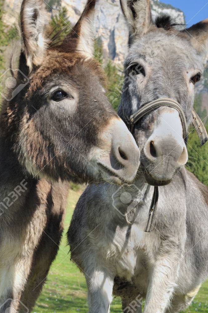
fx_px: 713
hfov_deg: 16.6
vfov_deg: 24.8
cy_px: 140
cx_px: 114
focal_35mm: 82
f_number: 7.1
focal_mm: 42
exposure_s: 1/200
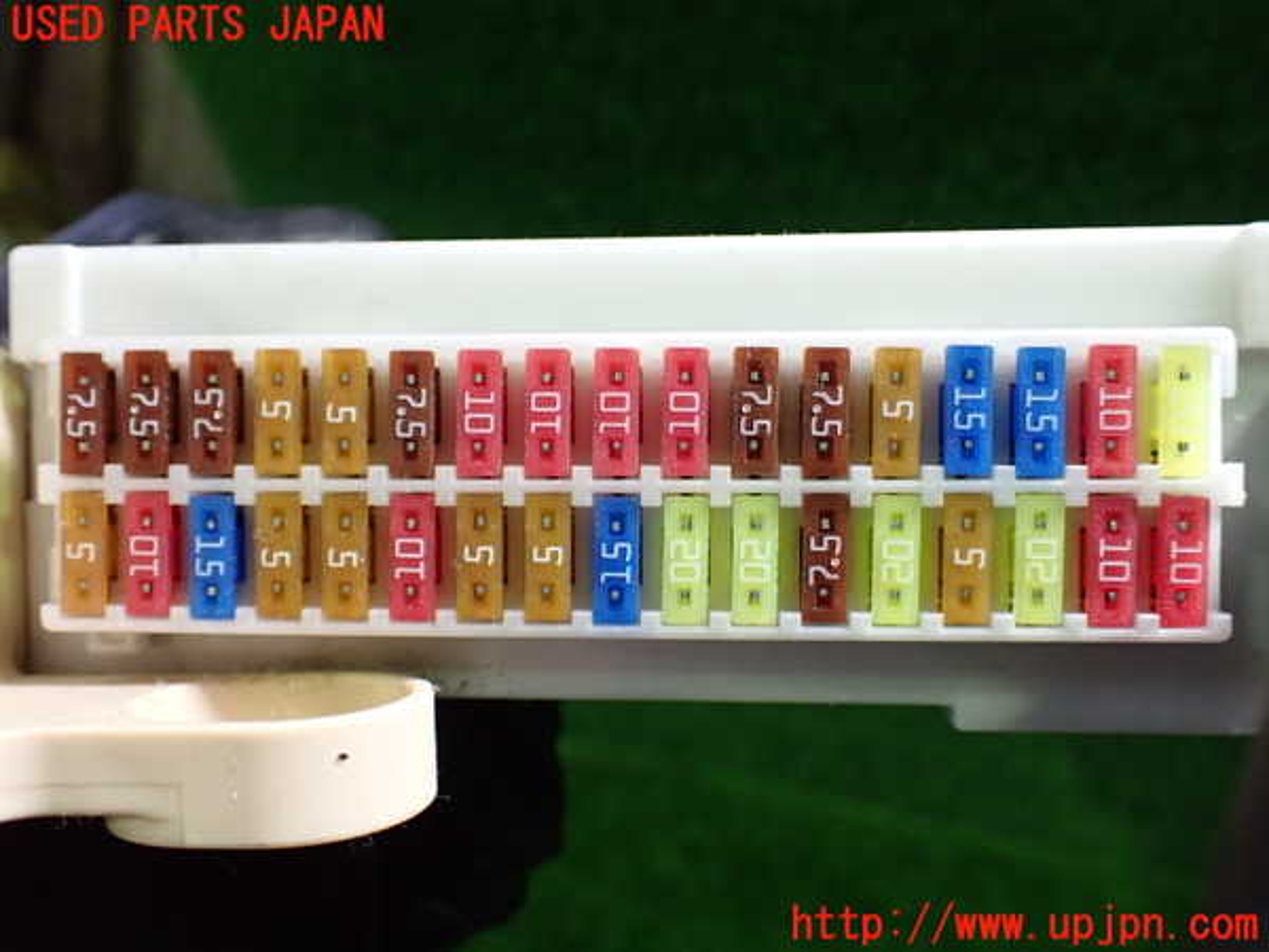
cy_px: 476
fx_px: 1100
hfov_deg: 60.0
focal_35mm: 30
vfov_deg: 46.8
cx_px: 634
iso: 640
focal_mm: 5.4
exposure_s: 1/125
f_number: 2.3
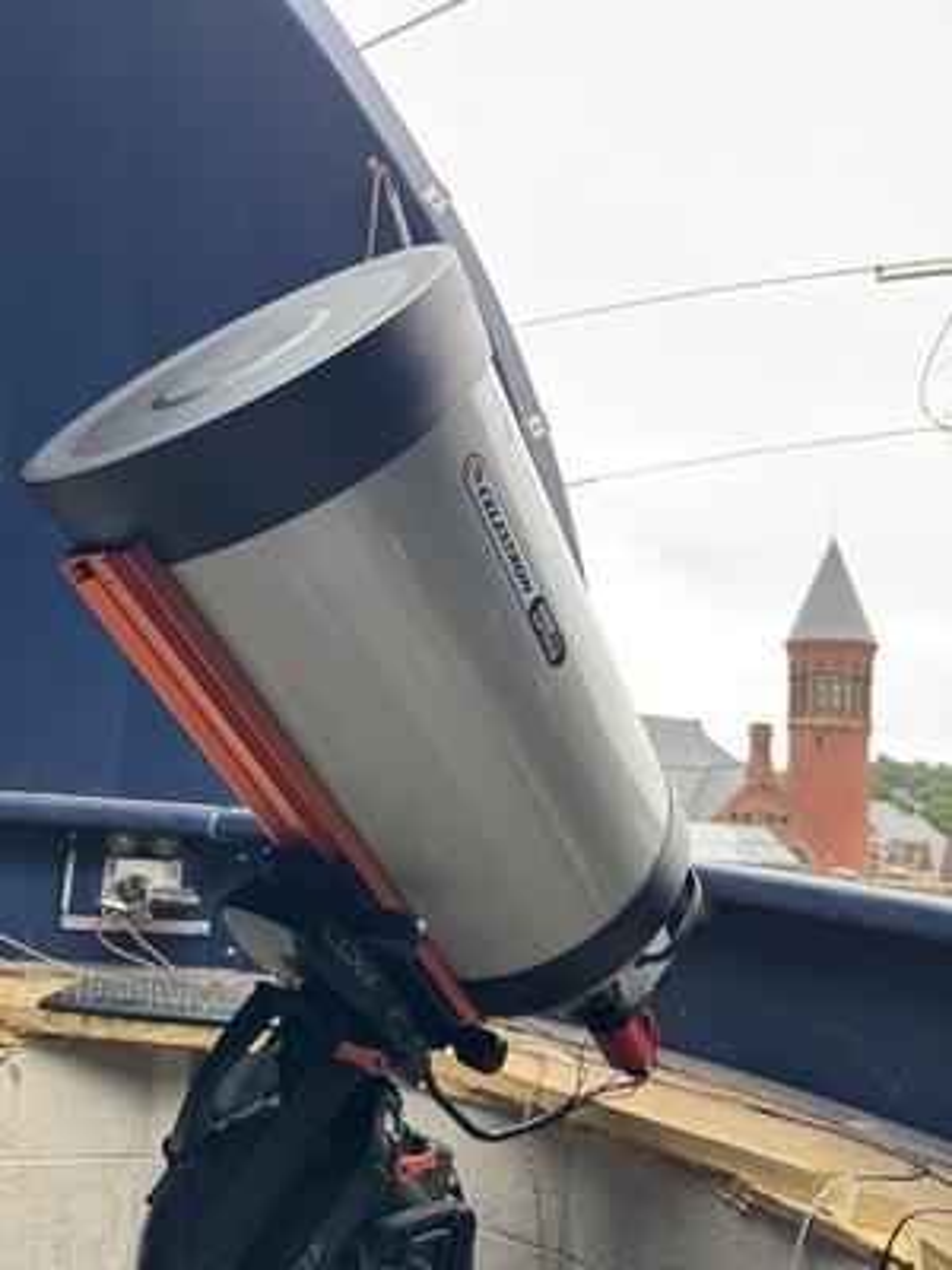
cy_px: 635
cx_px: 476
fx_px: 880
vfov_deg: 71.6
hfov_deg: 56.8
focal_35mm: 24
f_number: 1.78
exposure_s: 1/121
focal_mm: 6.76
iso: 100
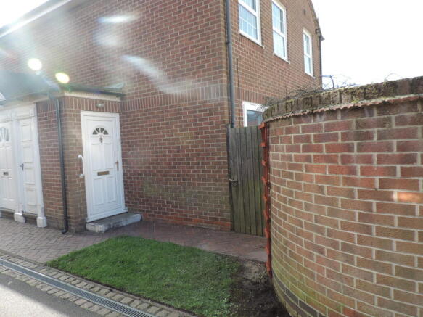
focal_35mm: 24
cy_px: 158
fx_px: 293
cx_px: 212
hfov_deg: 71.6
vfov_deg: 56.8
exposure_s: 1/160
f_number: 3
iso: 80
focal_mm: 4.3
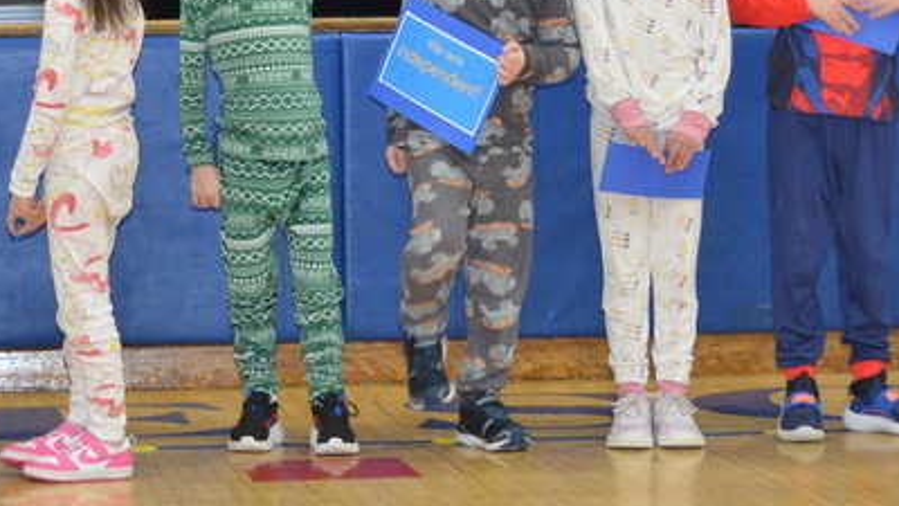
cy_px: -189
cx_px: 126
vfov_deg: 8.5
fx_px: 3345
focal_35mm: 140
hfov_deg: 15.2
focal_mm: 35
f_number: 5
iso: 800
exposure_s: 1/60
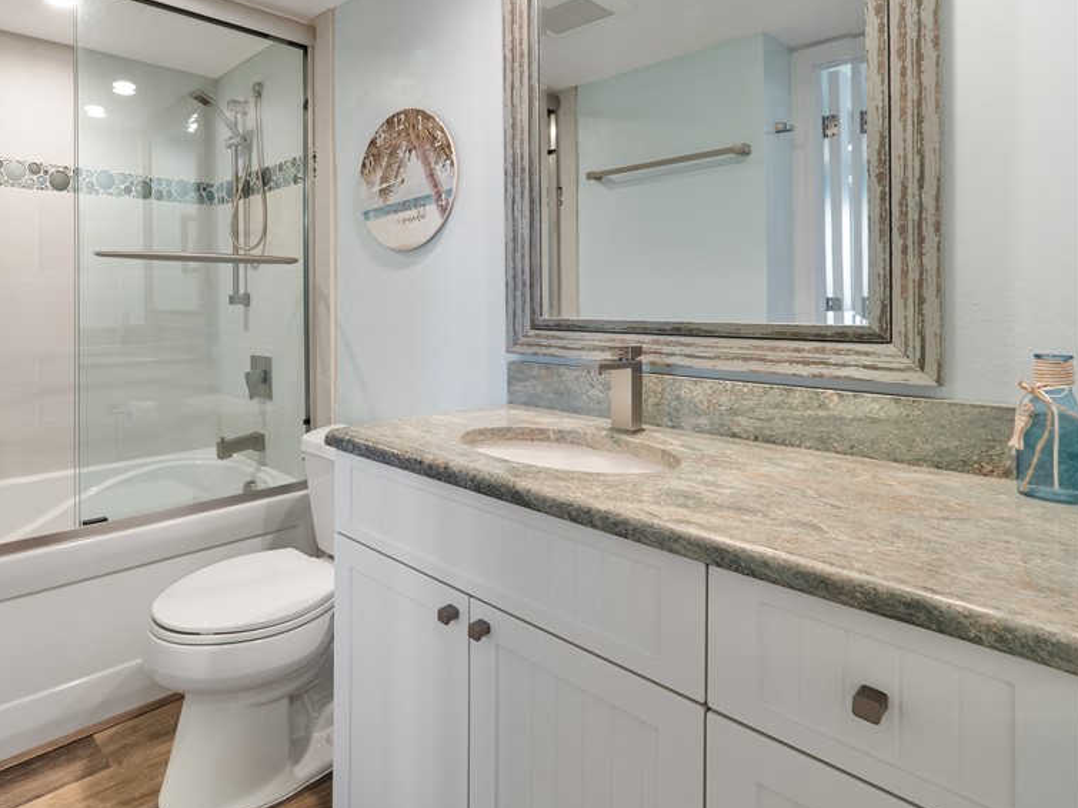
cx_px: 353
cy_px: 313
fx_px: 592
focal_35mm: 19
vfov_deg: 67.8
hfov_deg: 81.6
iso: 200
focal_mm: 7
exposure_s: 1/2
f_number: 7.1
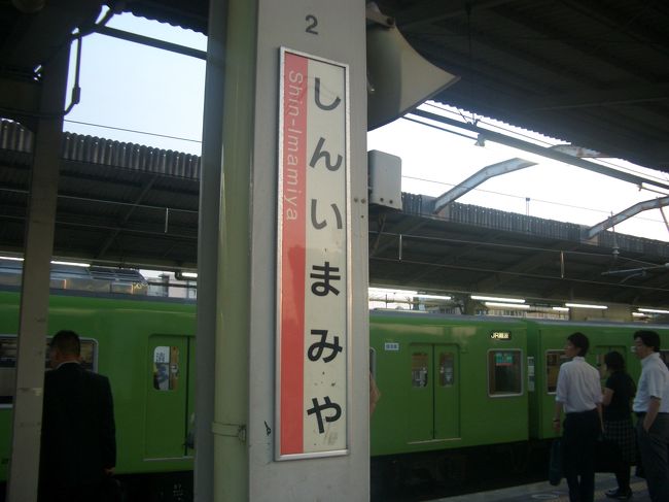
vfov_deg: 40.7
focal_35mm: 35
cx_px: 334
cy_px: 251
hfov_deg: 52.6
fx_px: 676
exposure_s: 1/100
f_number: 2.6
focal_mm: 5.8
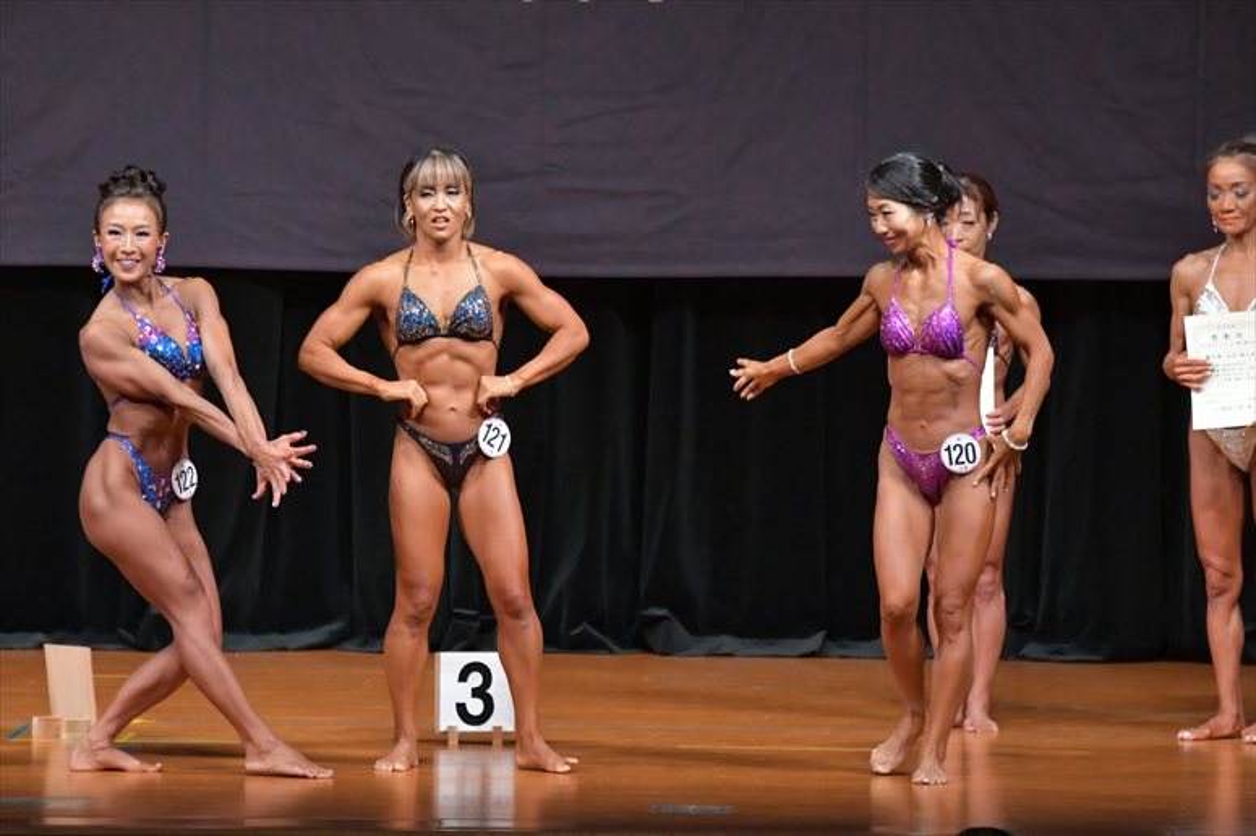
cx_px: 628
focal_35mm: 255
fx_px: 8892
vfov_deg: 5.4
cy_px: 418
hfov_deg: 8.1
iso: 6400
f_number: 5.6
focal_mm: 170
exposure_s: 1/400
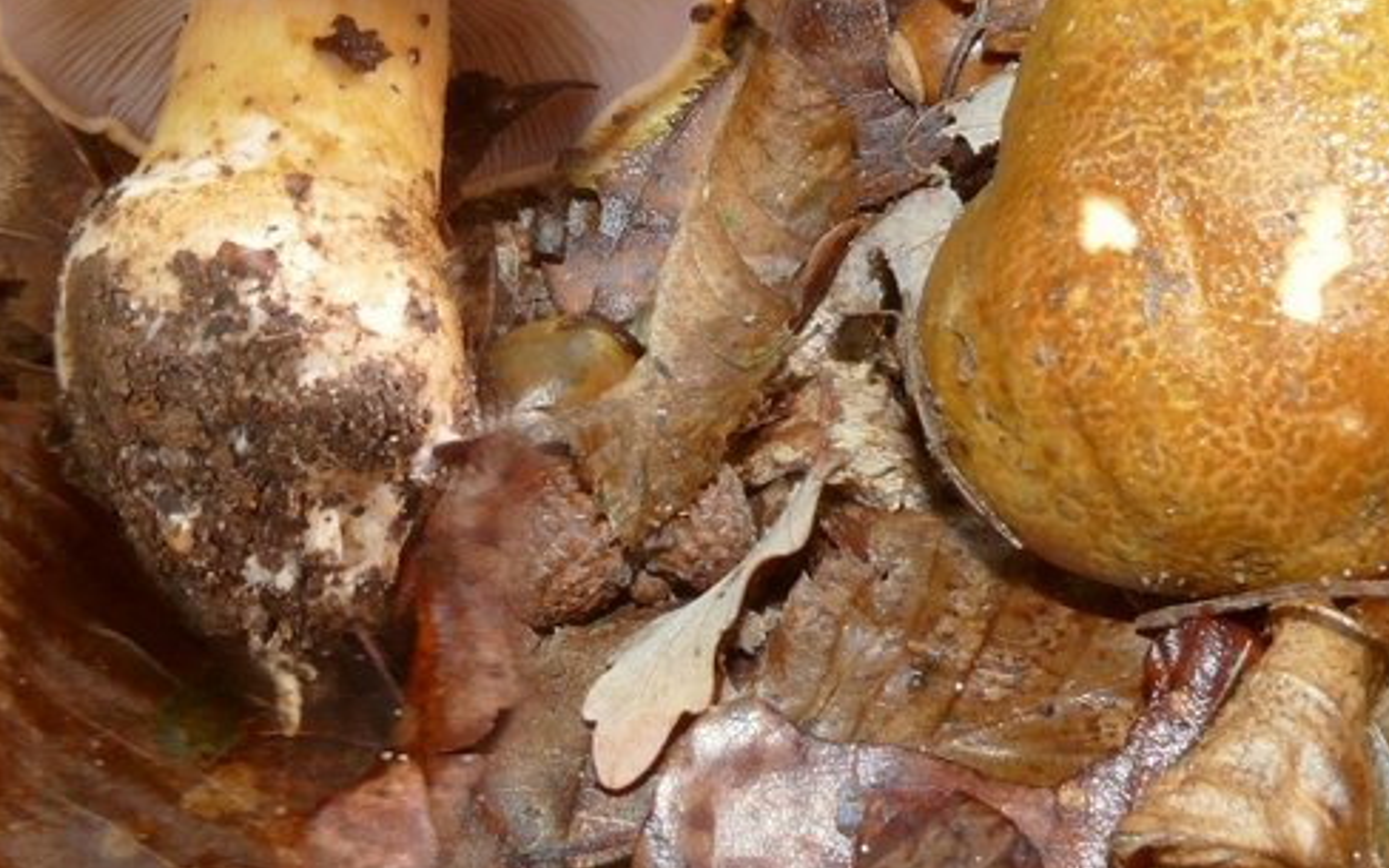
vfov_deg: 17.3
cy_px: 196
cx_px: 794
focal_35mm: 75
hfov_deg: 27.5
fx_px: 2839
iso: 100
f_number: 11
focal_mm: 11.3
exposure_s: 6
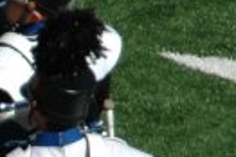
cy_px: 195
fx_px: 16251
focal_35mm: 2482
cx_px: -324
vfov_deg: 0.6
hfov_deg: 0.8
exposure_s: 1/1250
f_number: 5.6
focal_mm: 270
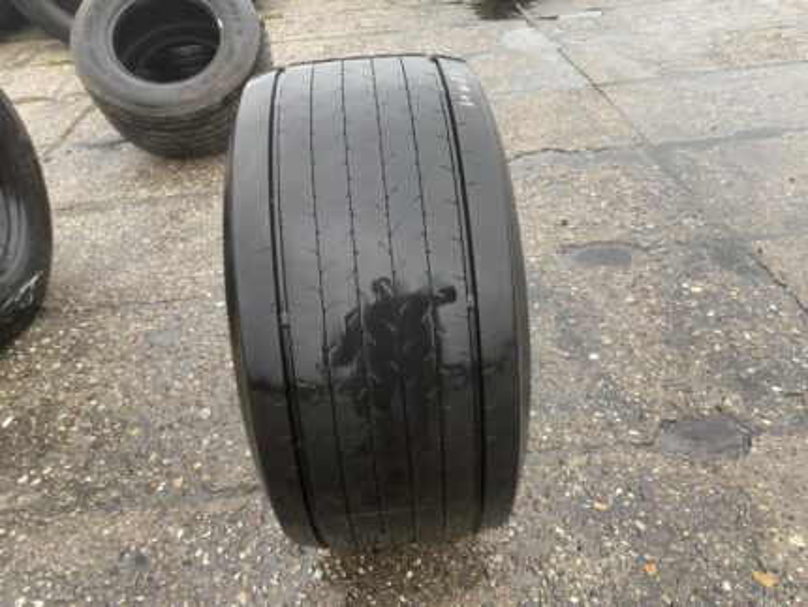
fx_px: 607
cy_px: 304
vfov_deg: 53.1
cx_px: 404
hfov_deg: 67.3
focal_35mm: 26
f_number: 1.8
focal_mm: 4.25
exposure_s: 1/121
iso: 80
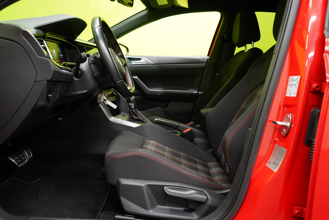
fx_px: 265
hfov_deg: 63.7
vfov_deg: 45.0
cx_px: 164
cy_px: 110
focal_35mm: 29
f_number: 5
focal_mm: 29
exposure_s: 1/20
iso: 1250
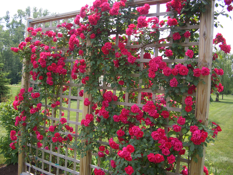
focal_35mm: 35
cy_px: 88
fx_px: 236
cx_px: 116
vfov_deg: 40.7
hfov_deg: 52.6
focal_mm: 5.8
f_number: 2.6
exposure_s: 1/400
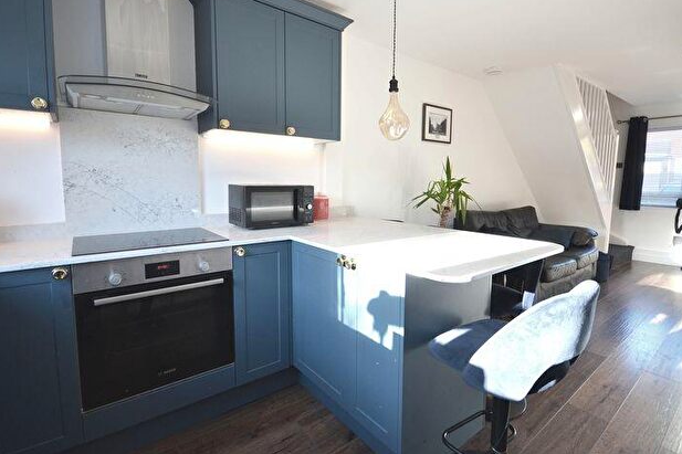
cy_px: 200
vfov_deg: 70.2
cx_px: 350
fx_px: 322
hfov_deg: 93.3
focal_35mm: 17
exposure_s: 1/100
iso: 400
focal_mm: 10
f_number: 5
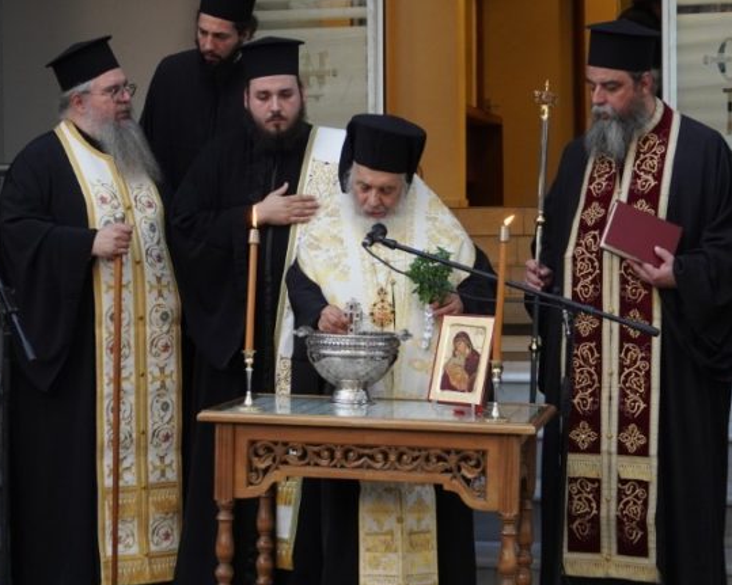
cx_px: 352
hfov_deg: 23.0
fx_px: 1795
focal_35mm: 83
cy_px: 288
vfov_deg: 18.5
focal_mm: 31
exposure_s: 1/200
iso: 1000
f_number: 5
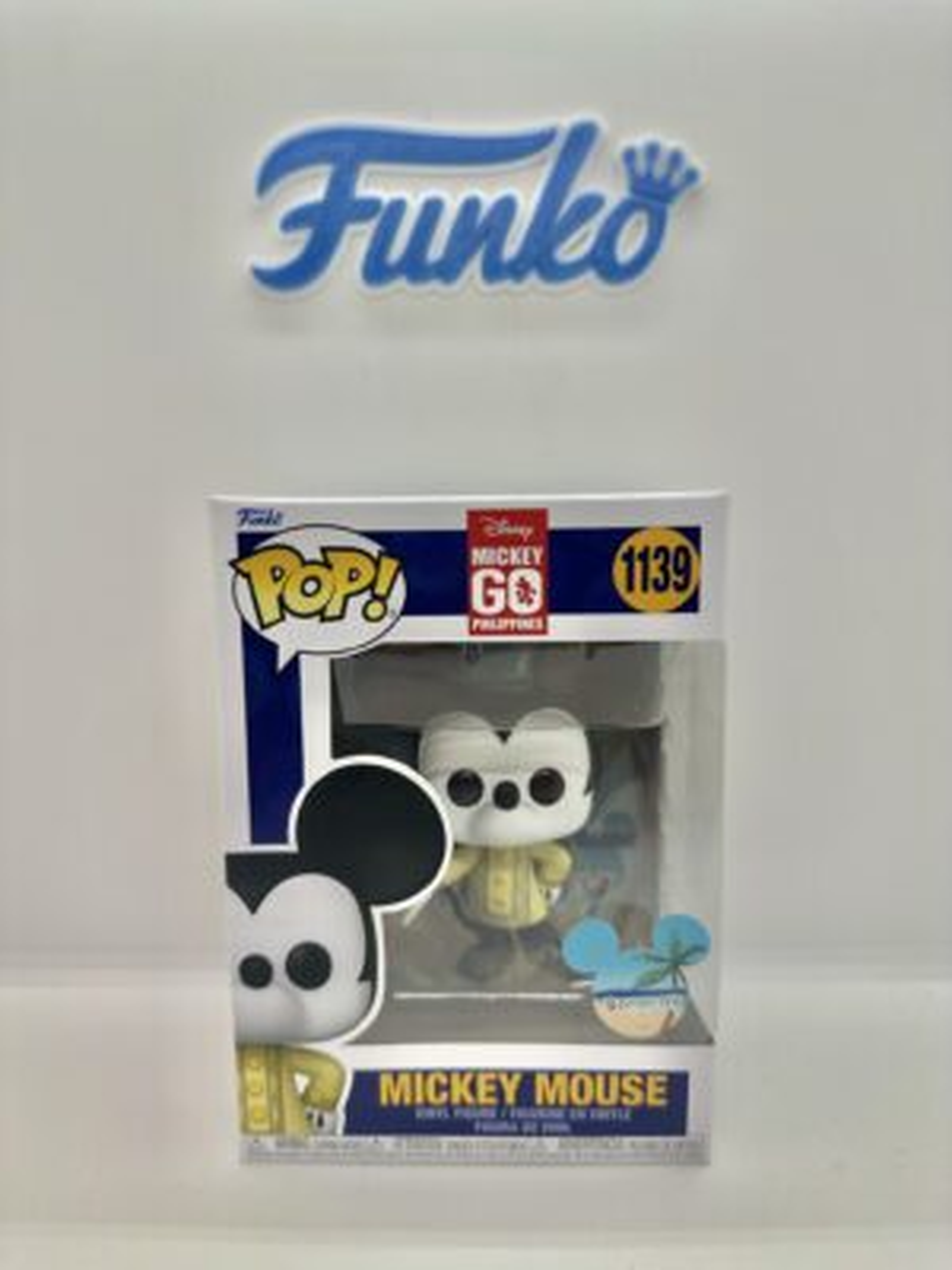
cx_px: 476
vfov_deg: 71.6
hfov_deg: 56.8
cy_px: 635
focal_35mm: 24
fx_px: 880
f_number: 1.78
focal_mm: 6.86
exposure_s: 1/268
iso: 80
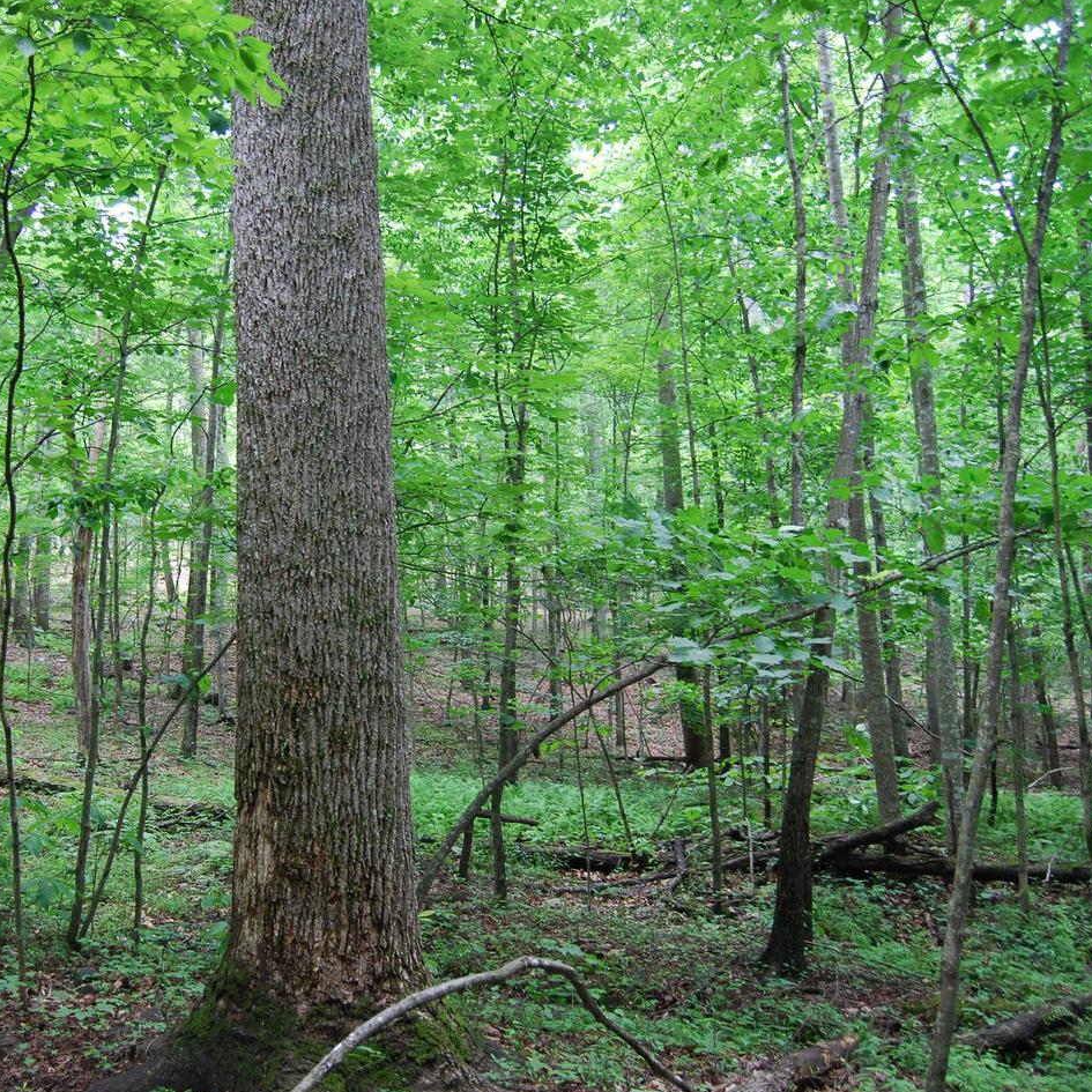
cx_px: 349
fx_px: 1249
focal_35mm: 35
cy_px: 547
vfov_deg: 47.2
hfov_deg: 46.4
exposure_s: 1/50
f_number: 3.5
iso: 400
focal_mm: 18
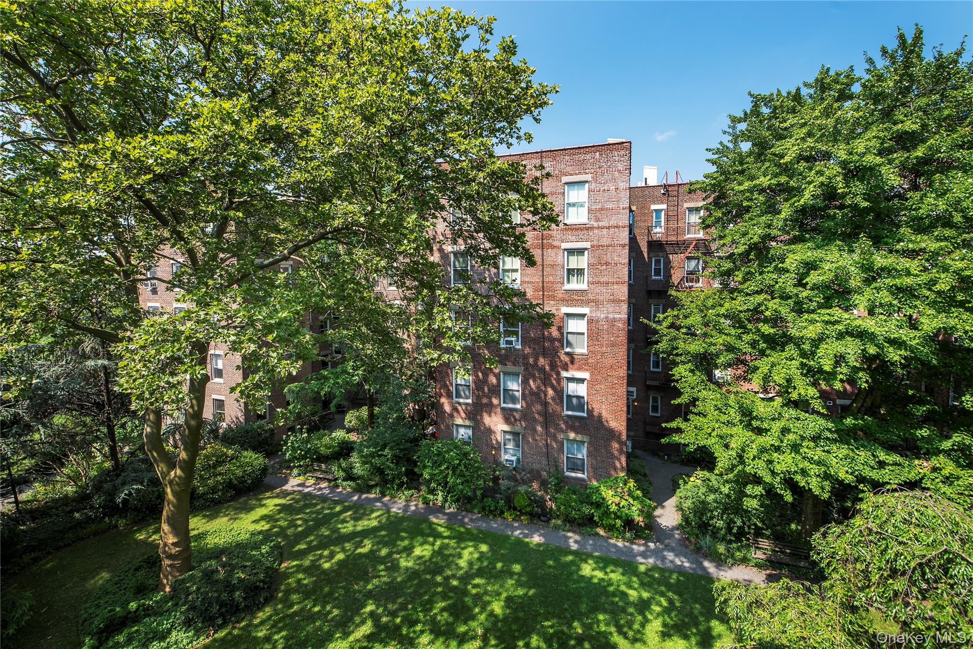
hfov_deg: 104.2
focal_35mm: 14
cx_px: 486
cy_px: 324
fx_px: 378
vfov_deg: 81.2
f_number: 9
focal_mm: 14
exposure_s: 1/320
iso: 320
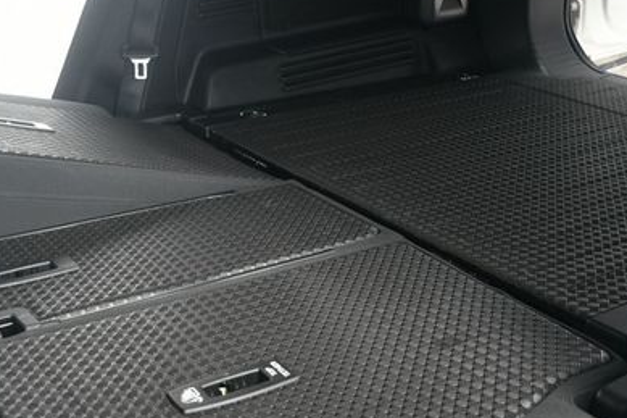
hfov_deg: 35.6
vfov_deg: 24.2
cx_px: 367
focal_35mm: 56
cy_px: 216
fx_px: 975
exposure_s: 1/160
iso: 100
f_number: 4
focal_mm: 23
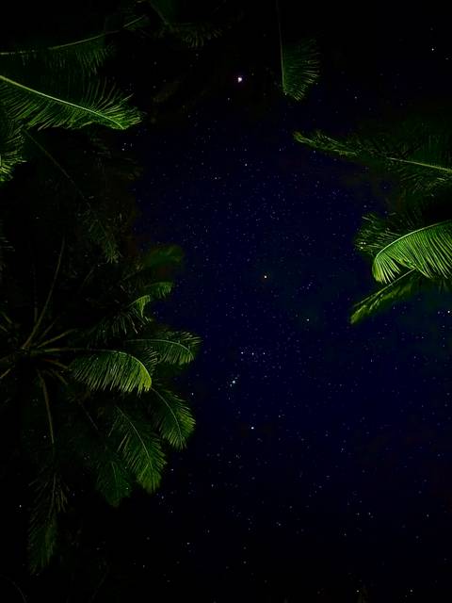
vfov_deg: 67.3
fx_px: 453
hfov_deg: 53.1
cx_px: 226
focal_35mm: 26
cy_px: 302
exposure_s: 1
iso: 10000
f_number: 1.6
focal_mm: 5.96
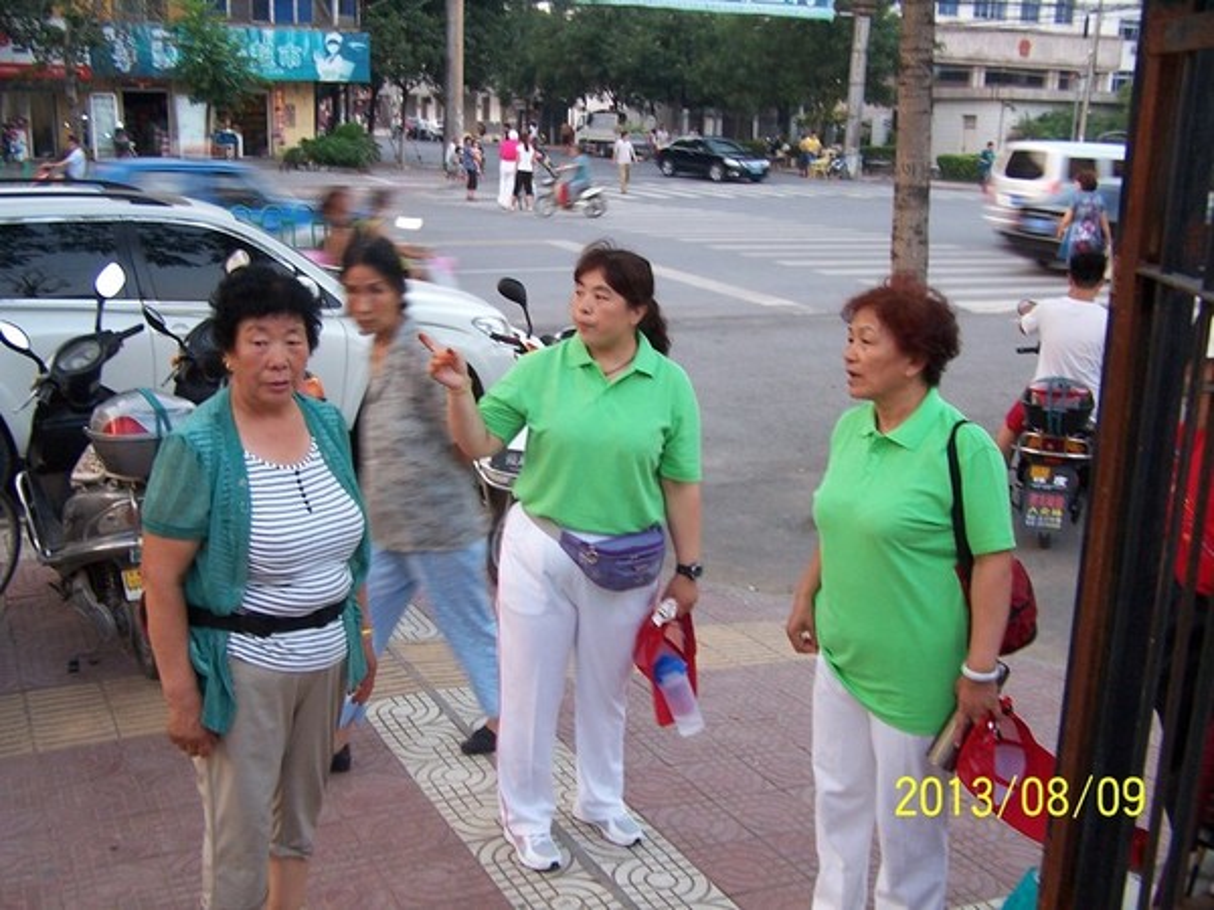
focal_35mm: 38
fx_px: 1333
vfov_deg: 37.7
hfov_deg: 49.0
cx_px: 607
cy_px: 455
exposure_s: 1/20
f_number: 2.8
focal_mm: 6.3
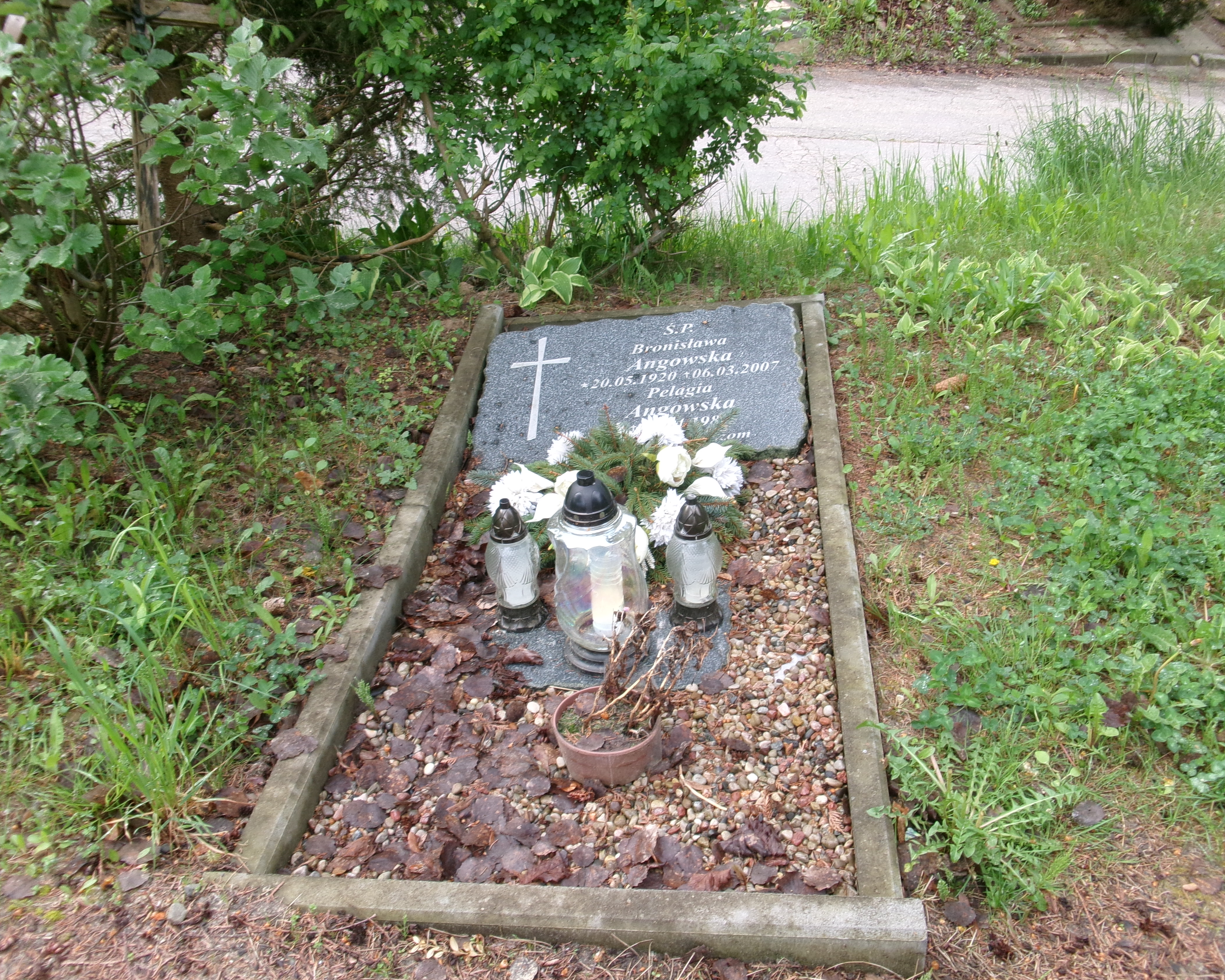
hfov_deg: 58.8
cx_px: 596
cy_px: 485
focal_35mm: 30
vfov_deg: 48.5
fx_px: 1088
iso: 100
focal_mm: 5.1
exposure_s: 1/70
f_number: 3.9
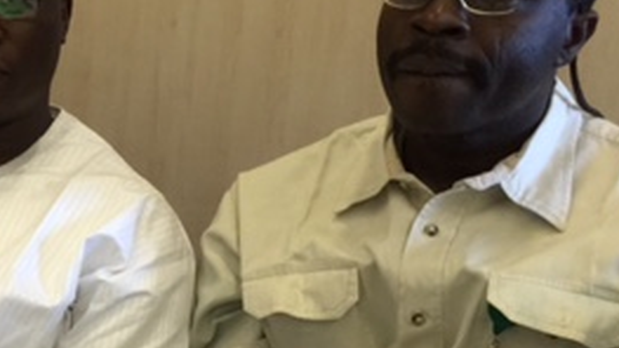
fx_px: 1264
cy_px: 294
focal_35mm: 77
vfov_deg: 15.6
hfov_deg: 25.7
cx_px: -45
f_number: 2.2
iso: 80
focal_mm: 4.15
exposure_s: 1/15
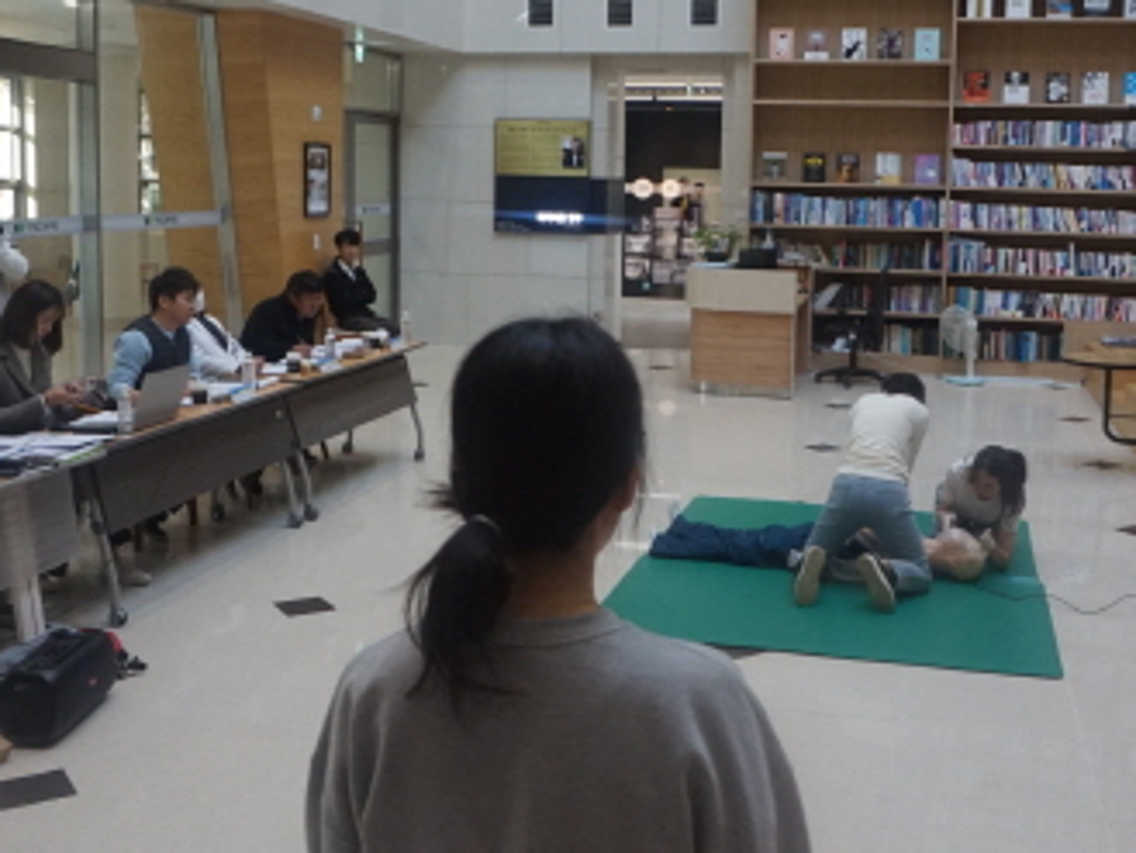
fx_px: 1379
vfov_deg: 34.2
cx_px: 618
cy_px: 325
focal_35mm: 42
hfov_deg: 44.7
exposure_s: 1/100
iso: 1250
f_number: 5
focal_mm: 16
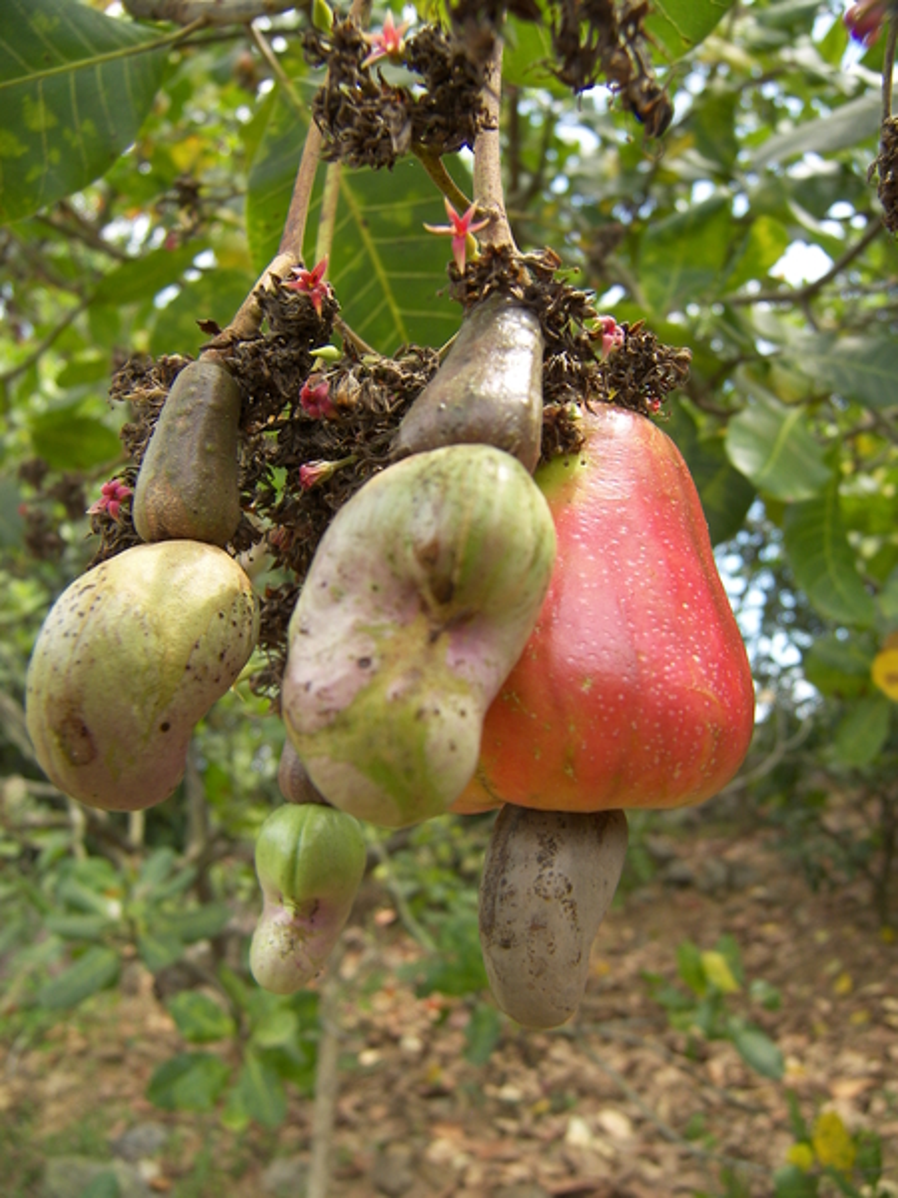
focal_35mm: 24
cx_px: 449
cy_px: 599
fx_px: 830
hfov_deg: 56.8
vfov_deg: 71.6
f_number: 2.8
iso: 50
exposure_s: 1/125
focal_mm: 5
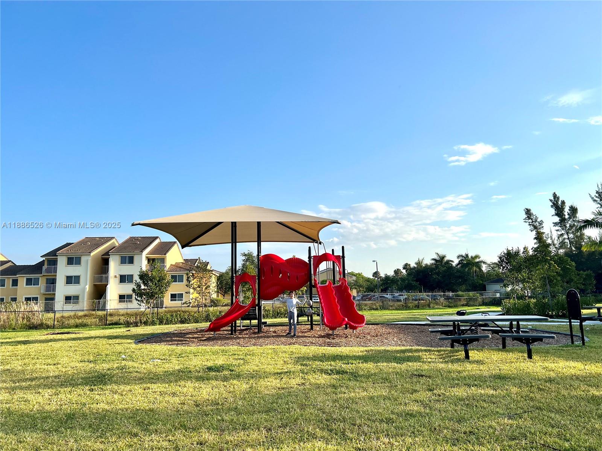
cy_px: 226
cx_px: 301
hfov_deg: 67.3
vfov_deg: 53.1
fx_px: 452
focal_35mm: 26
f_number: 1.5
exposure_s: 1/4115
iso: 50
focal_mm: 5.7
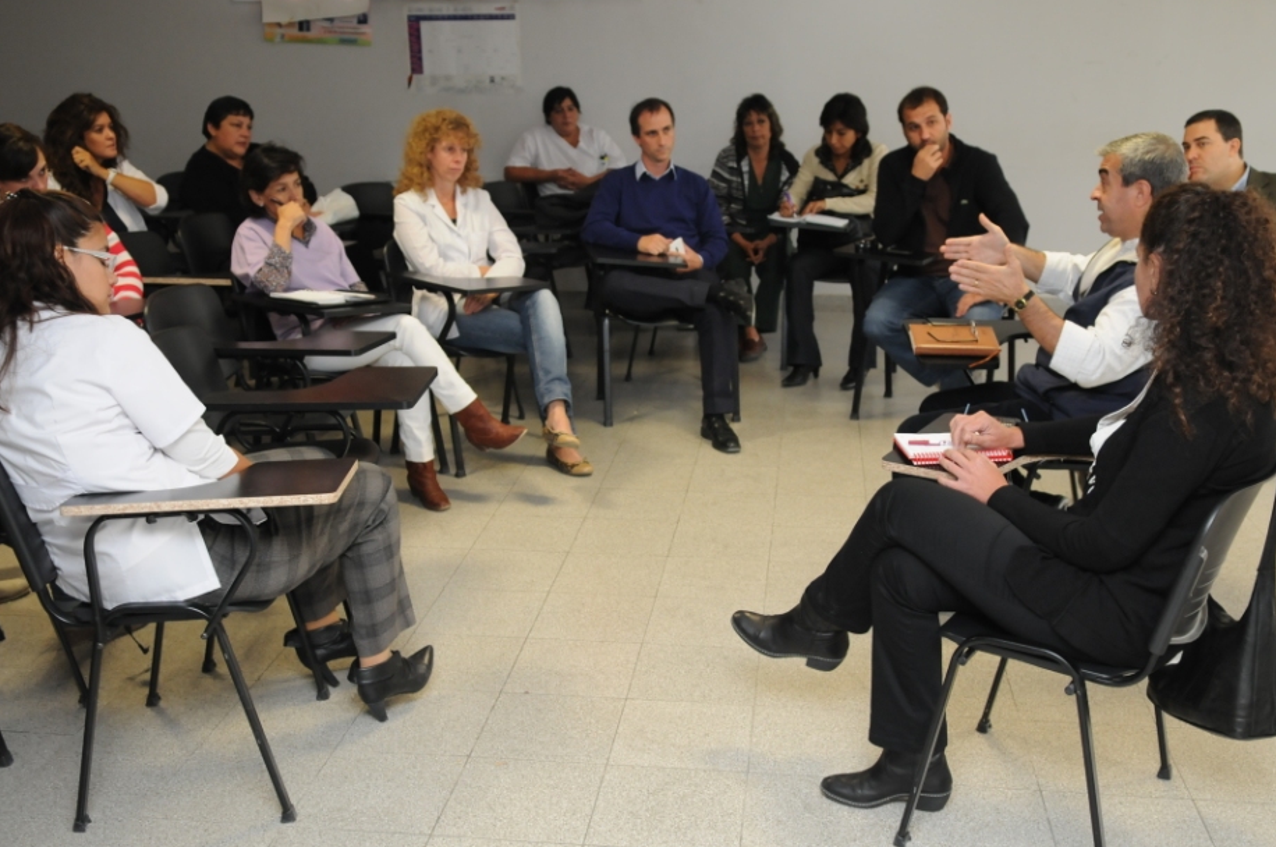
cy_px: 464
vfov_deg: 34.5
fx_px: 1365
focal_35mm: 39
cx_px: 649
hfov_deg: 50.1
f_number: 2.8
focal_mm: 23
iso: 800
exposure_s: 1/160
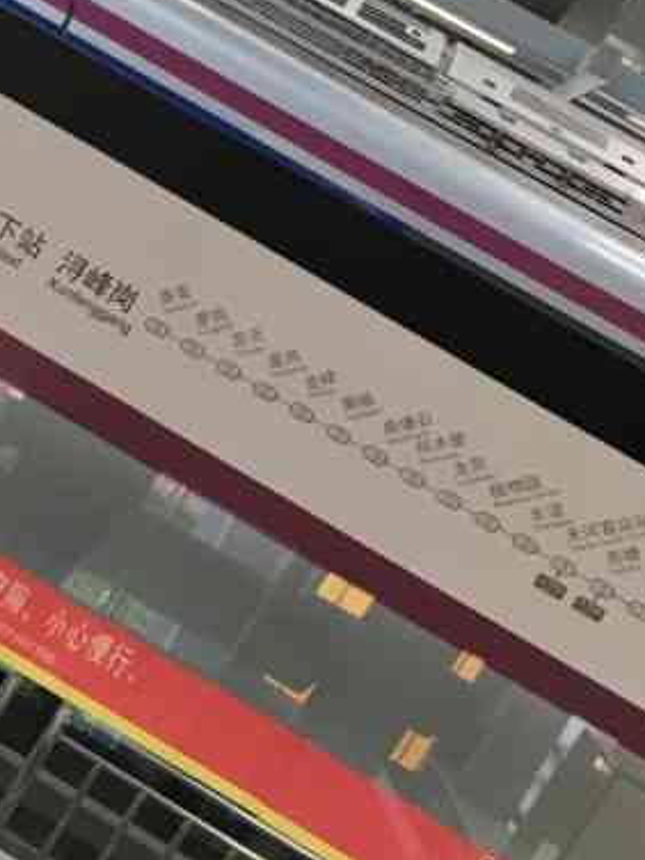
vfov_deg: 27.0
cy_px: 392
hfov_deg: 19.5
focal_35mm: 72
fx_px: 1789
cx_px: -78
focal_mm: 4.15
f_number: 2.2
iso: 64
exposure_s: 1/33
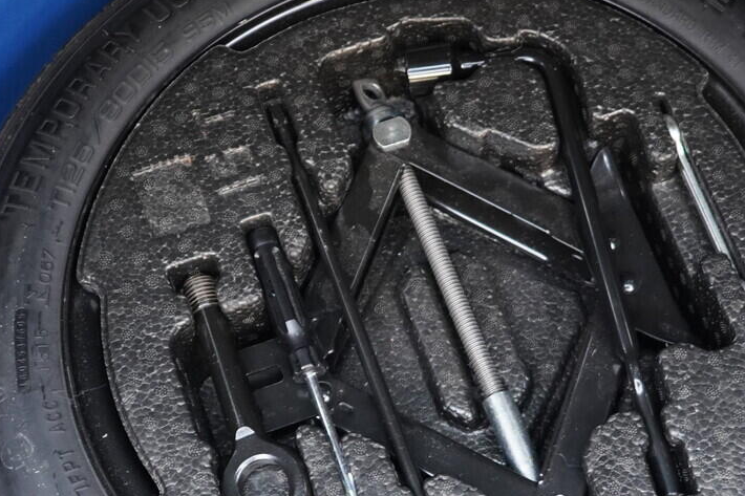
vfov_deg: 18.6
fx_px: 1510
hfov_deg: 27.7
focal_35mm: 73
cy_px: 355
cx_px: 444
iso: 1000
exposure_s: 1/40
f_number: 2.8
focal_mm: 24
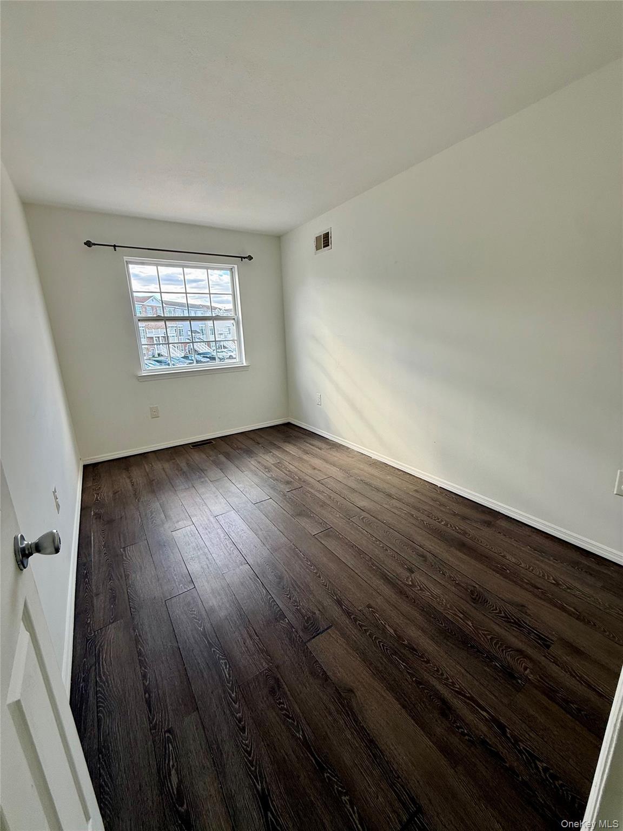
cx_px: 312
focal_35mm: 14
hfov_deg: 85.7
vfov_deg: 102.1
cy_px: 416
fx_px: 336
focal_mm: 2.22
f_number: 2.2
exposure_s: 1/141
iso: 50
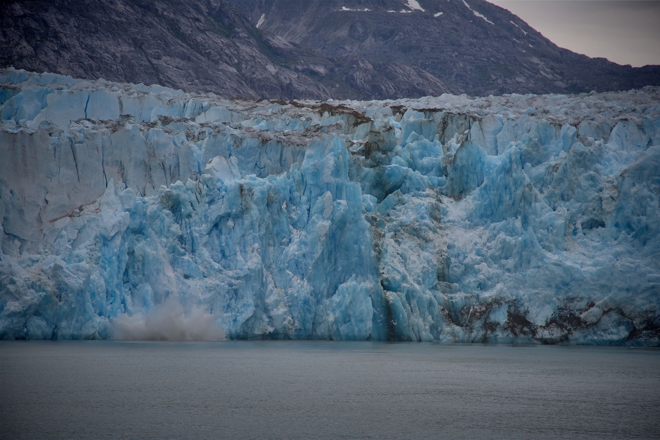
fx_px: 2200
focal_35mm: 120
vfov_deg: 11.4
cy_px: 220
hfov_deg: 17.1
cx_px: 330
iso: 160
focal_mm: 120
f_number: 4
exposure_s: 1/250
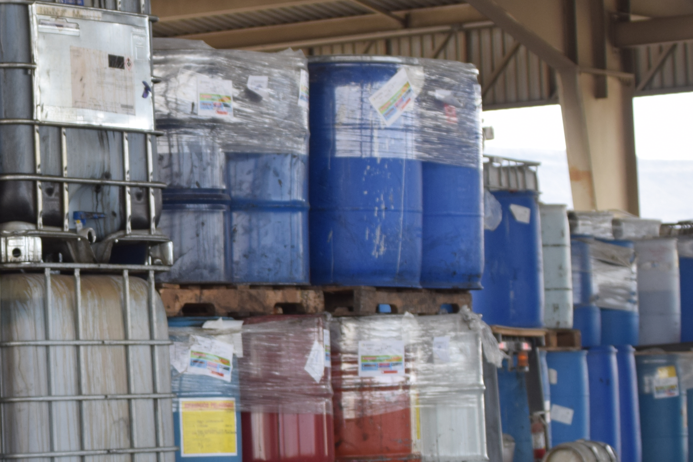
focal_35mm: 185
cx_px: -64
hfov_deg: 11.0
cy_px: 237
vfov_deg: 7.4
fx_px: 3561
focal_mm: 50
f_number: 6.3
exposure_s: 1/160
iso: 200
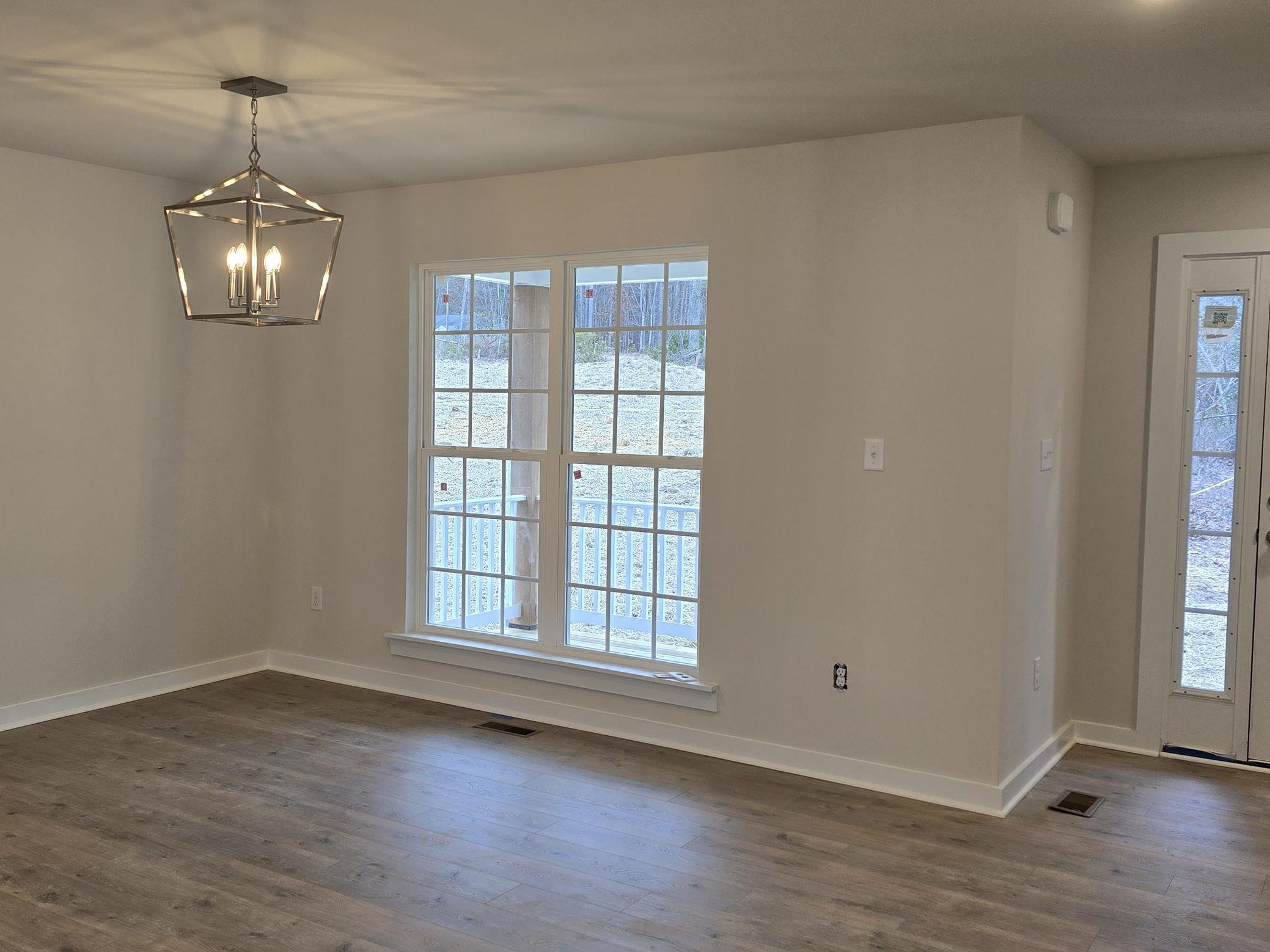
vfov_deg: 41.8
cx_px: 508
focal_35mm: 34
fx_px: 1248
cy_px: 474
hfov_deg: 53.6
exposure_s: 1/120
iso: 100
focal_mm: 6.3
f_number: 1.7
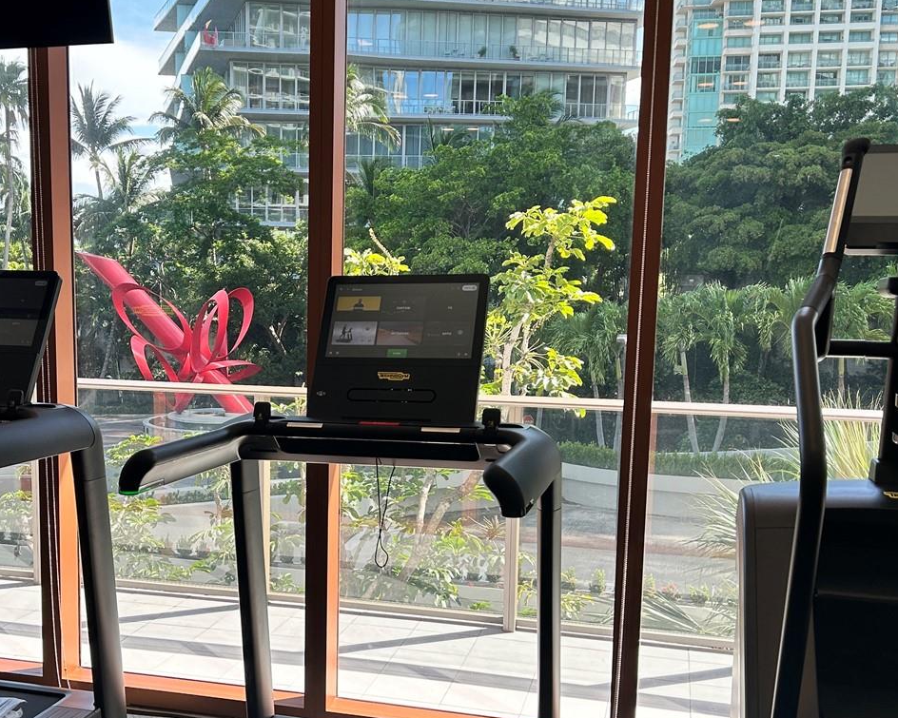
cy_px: 428
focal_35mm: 43
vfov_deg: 34.8
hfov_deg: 42.5
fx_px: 1143
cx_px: 317
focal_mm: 5.7
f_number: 1.5
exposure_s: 1/780
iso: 50
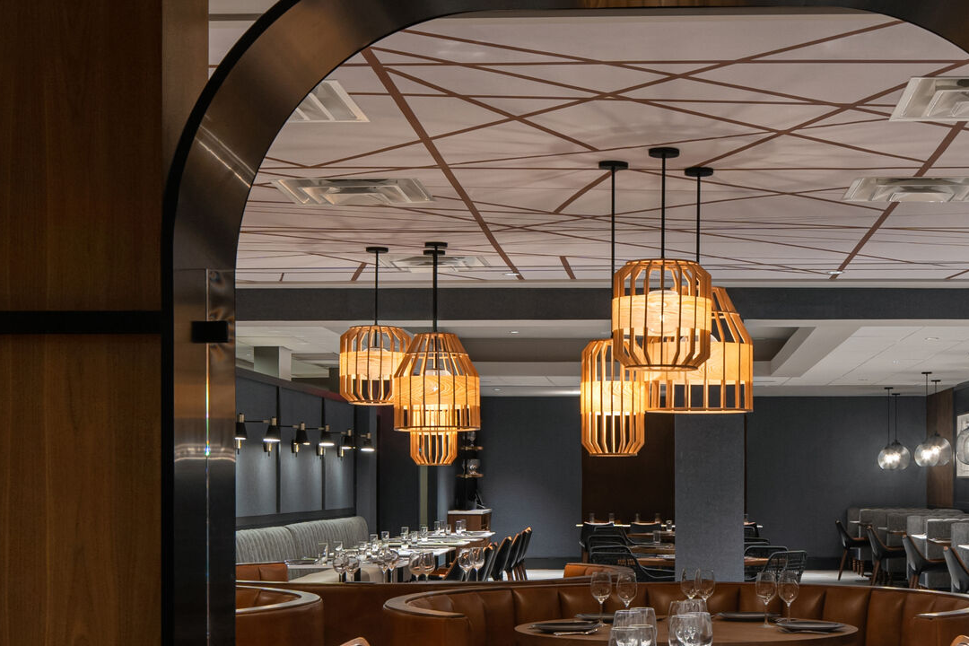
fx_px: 1723
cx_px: 656
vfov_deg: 21.0
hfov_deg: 31.1
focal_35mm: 64
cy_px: 517
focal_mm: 24
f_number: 8
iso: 400
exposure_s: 1
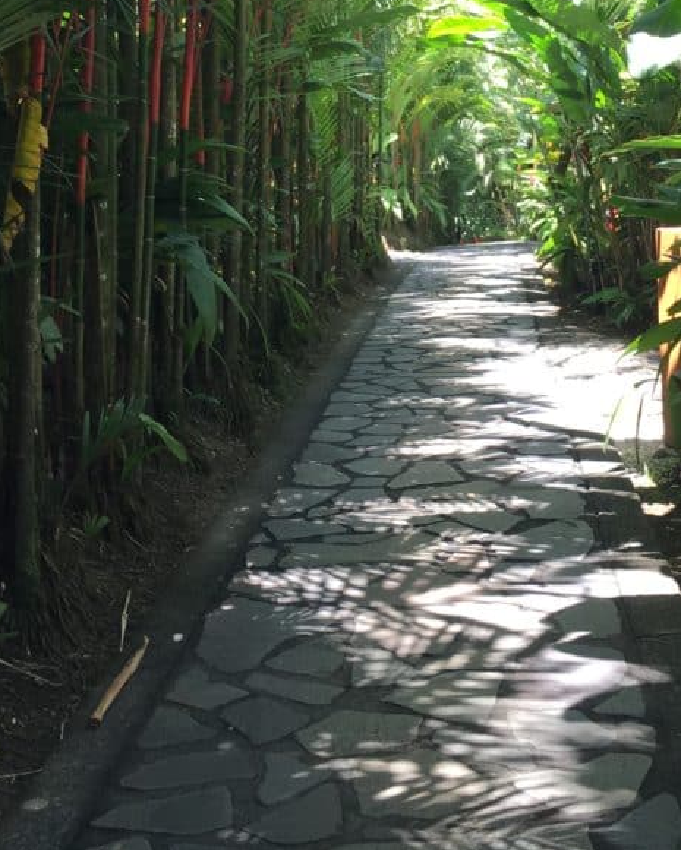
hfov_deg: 29.0
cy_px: 173
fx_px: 1310
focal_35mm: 52
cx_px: 436
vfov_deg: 34.9
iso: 32
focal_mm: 4.15
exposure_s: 1/120
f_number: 2.2
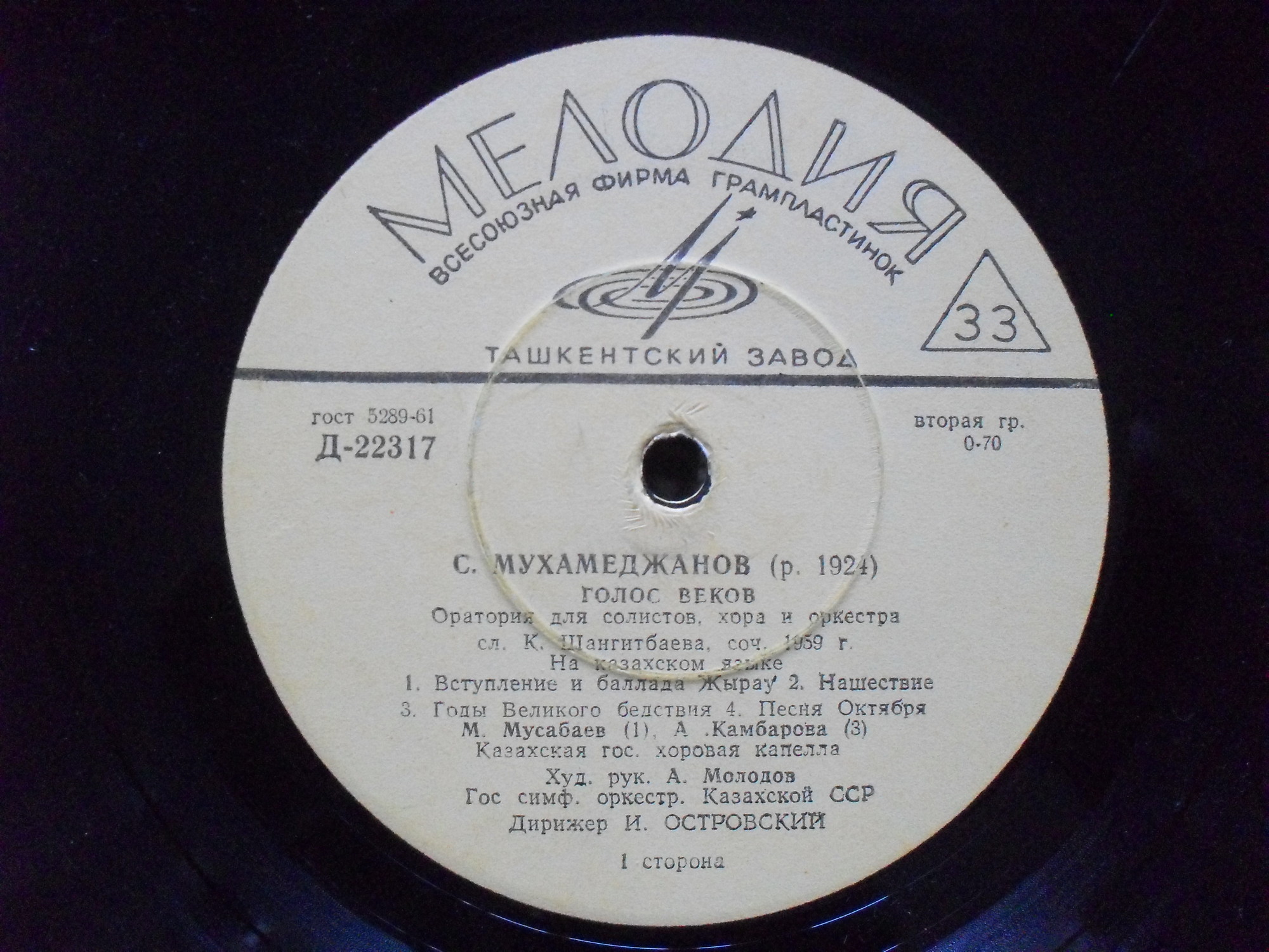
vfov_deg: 37.7
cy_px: 476
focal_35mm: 38
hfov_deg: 49.0
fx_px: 1393
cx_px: 634
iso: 400
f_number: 2.8
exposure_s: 1/45
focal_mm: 6.3
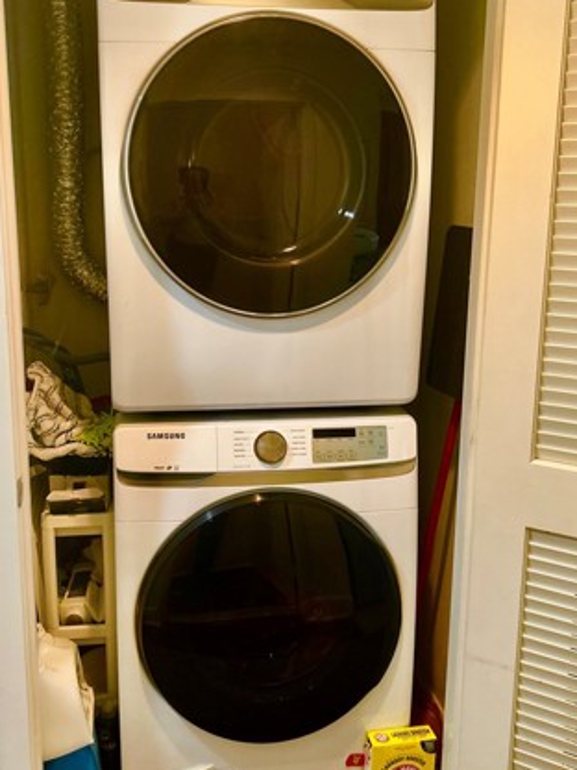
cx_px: 290
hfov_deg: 36.0
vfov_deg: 46.8
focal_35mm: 40
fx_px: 889
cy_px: 366
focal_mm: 5.7
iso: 250
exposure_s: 1/60
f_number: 1.5
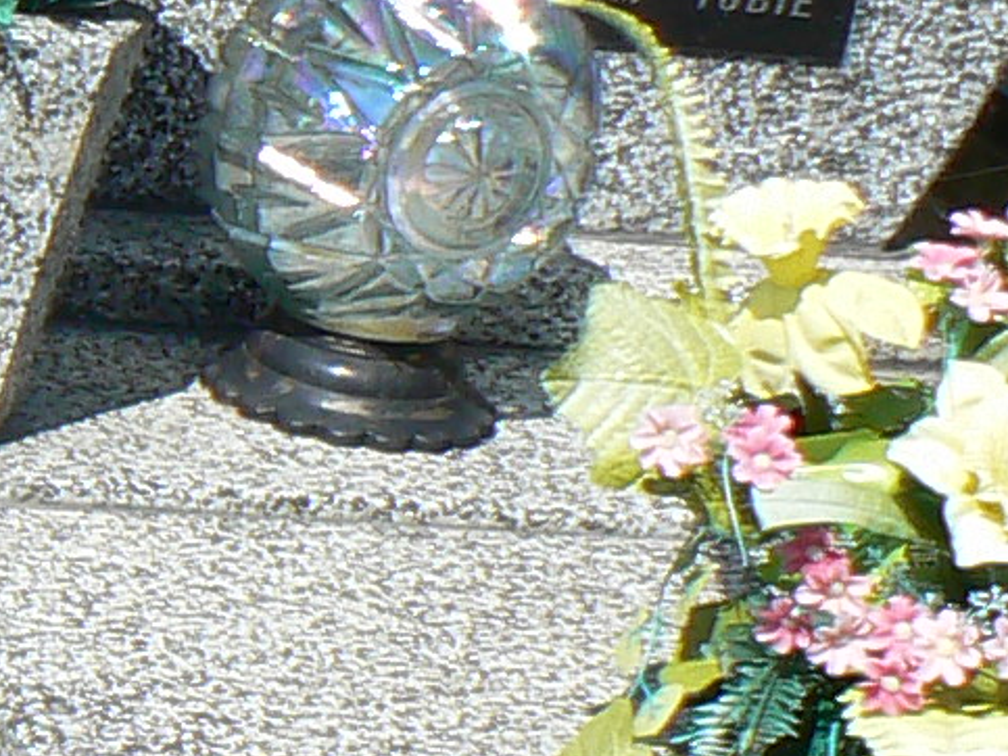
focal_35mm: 210
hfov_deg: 8.3
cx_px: -1776
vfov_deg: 7.0
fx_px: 6114
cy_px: 716
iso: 80
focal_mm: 6
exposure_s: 1/500
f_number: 6.3
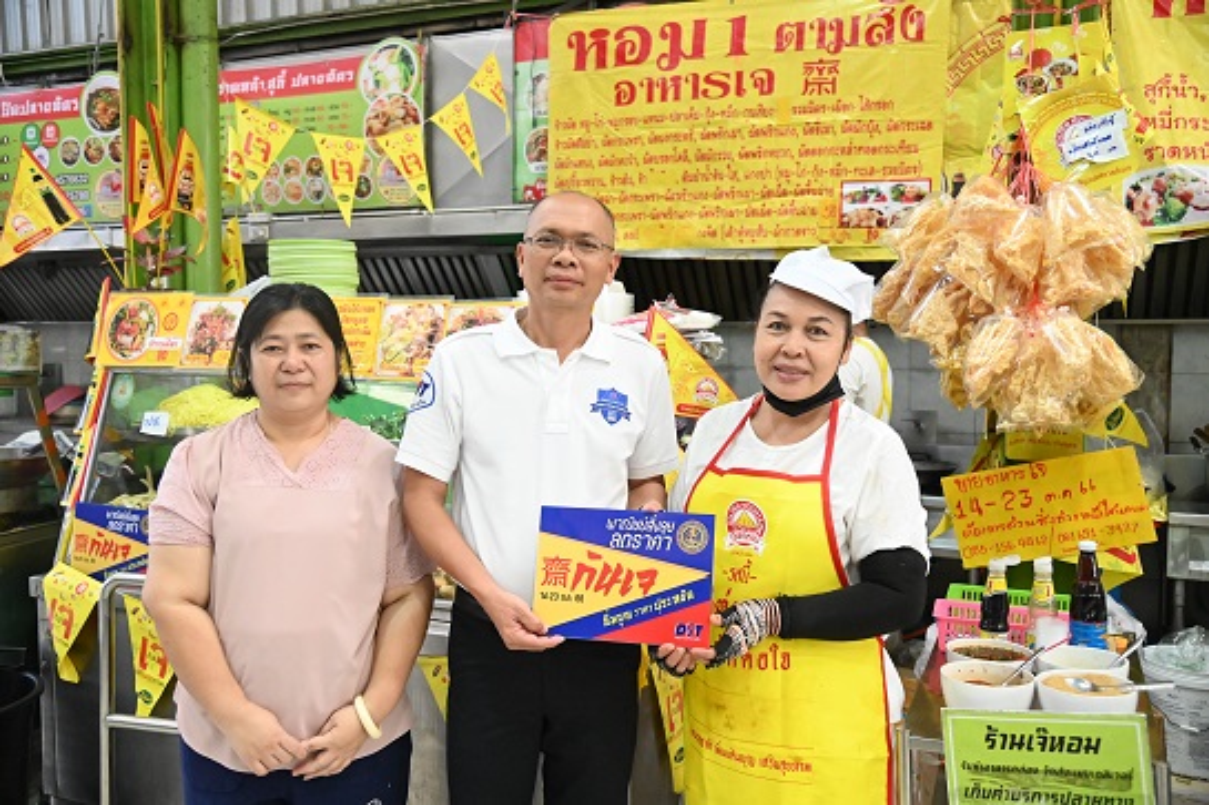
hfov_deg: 58.7
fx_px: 1074
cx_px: 604
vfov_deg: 41.1
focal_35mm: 32
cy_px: 402
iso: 14400
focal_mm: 32
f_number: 4
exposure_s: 1/2500
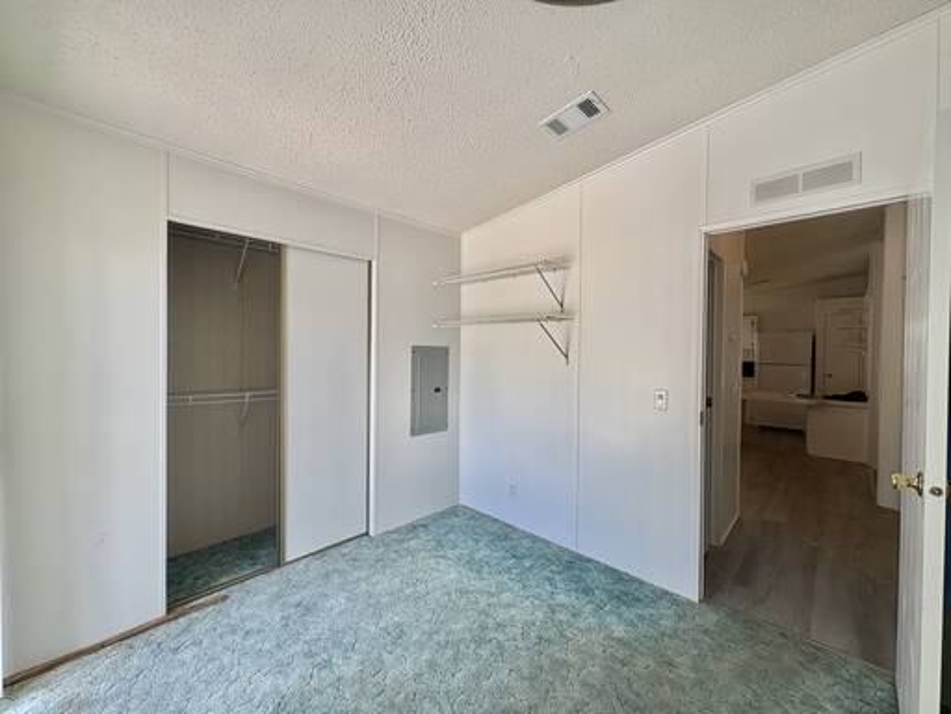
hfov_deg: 102.1
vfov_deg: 85.7
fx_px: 385
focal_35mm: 14
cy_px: 357
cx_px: 476
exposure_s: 1/125
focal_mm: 2.22
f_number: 2.2
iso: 40
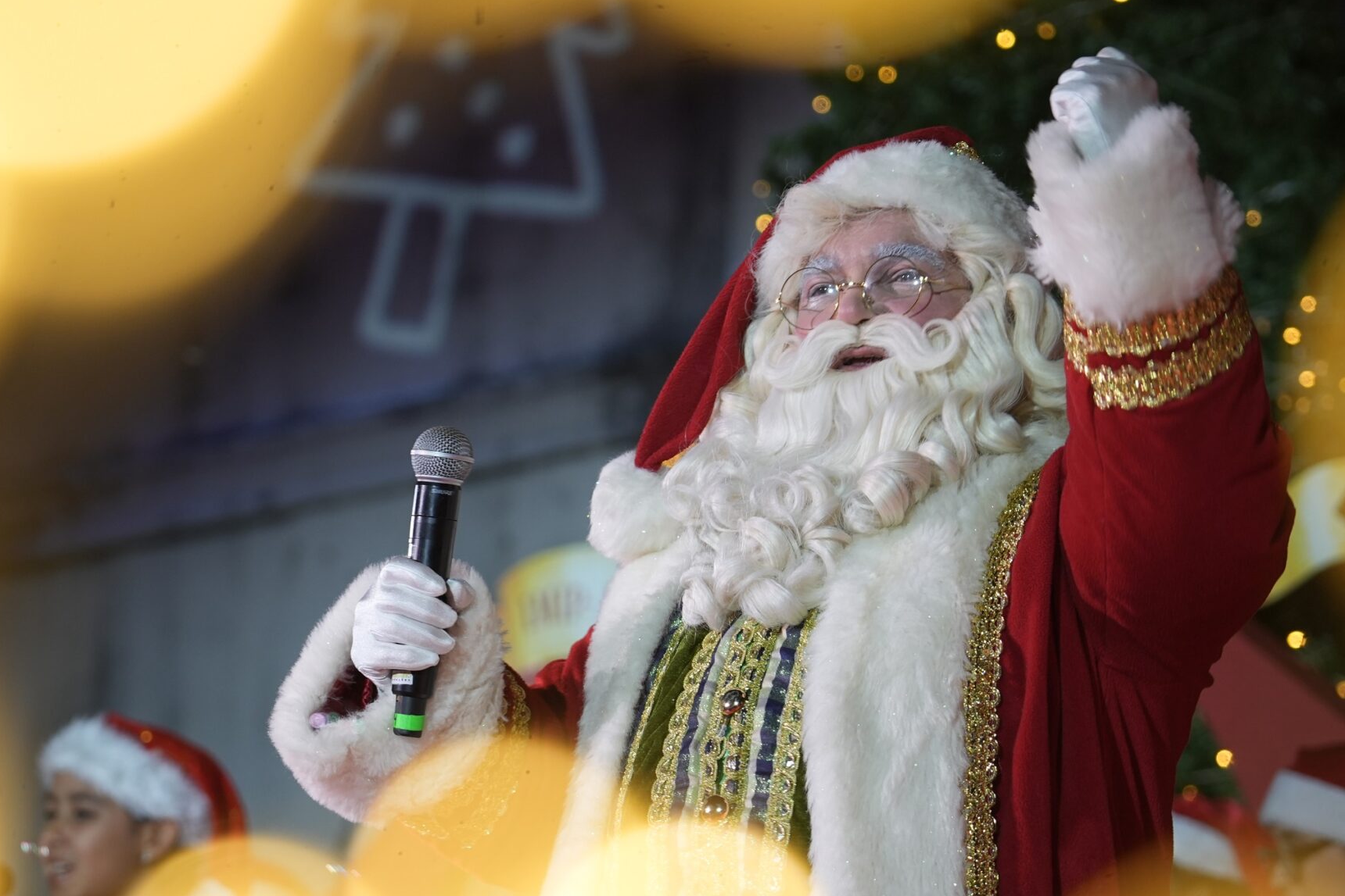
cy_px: 514
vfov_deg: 7.3
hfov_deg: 10.9
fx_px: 7061
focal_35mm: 189
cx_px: 557
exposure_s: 1/100
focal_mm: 127
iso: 640
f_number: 4
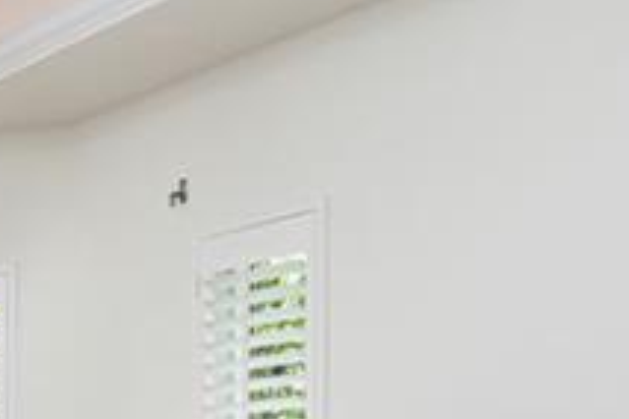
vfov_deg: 16.8
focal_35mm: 79
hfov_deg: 24.1
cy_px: 437
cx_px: -44
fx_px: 1387
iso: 200
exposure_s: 1
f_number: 10
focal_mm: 11
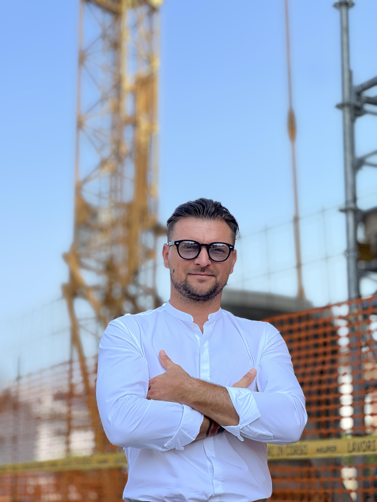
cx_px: 188
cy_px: 251
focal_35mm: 77
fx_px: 1118
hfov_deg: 19.1
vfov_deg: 25.3
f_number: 2.8
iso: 32
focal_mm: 9
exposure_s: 1/536
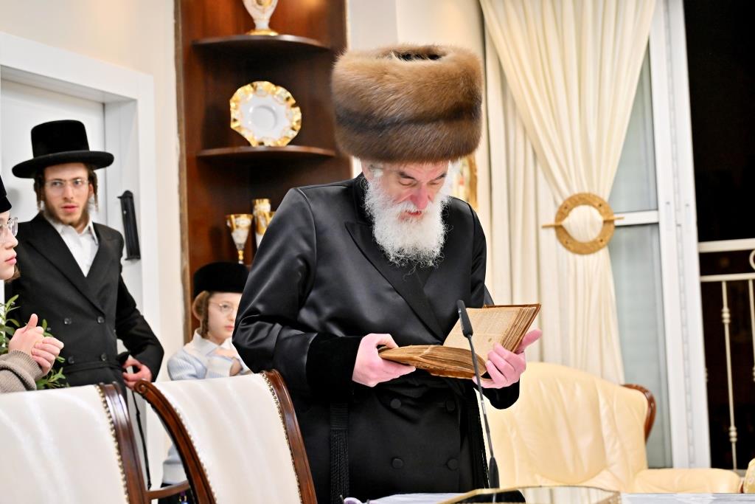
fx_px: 1279
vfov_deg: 22.3
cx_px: 378
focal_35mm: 61
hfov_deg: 32.9
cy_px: 252
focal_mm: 61
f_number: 4
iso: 1600
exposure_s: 1/800
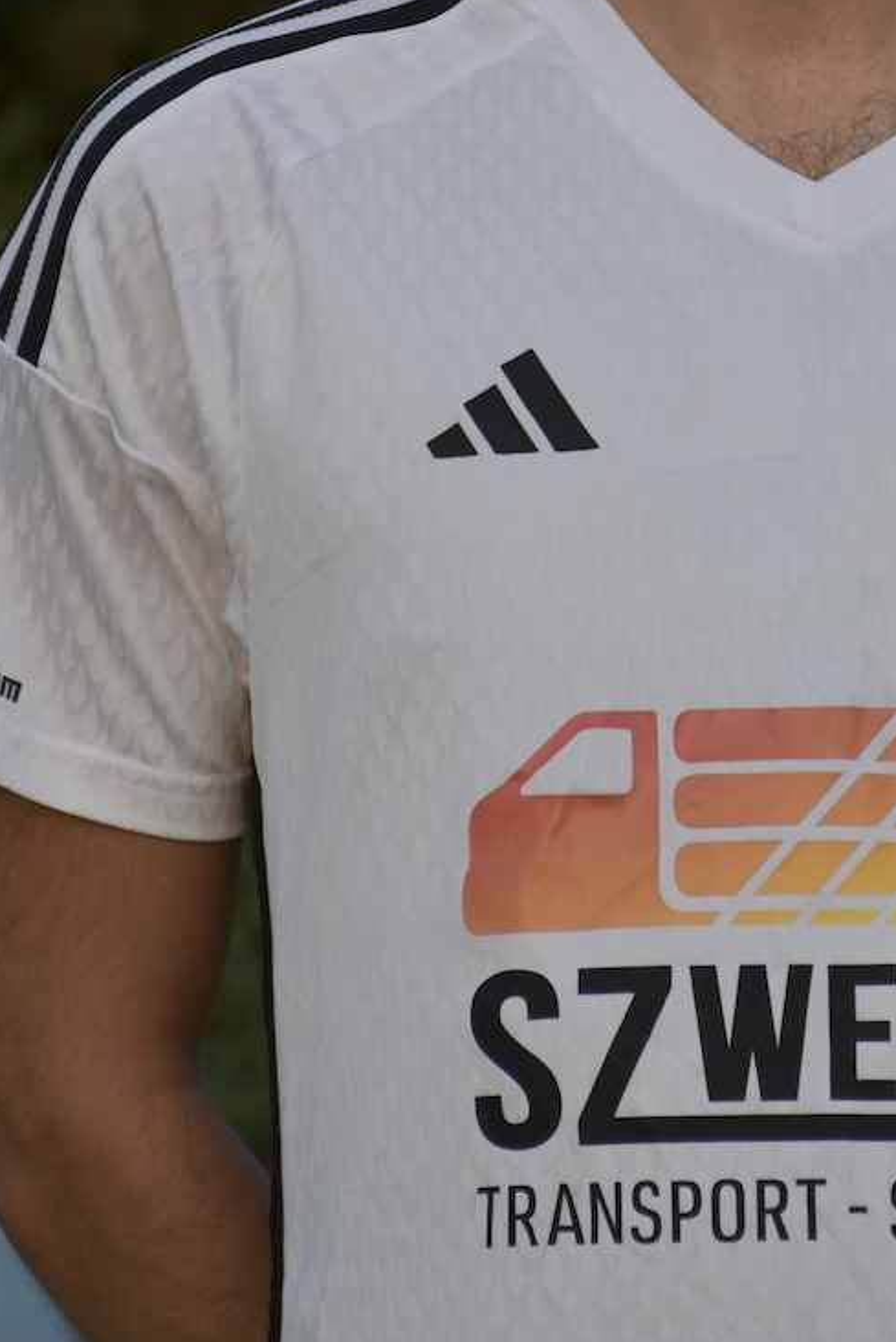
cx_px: 790
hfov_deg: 4.5
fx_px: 11444
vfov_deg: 6.7
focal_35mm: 307
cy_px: 153
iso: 125
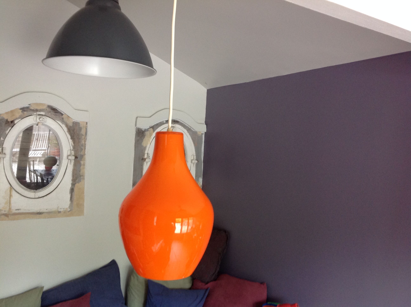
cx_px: 206
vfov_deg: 40.6
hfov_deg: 52.7
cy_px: 154
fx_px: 415
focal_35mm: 35
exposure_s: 1/15
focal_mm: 4.28
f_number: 2.4
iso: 125
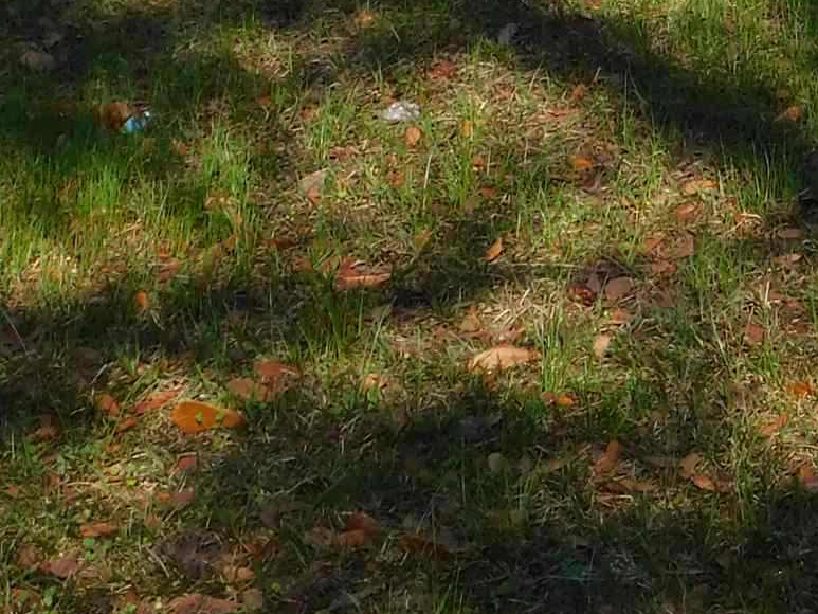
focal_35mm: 159
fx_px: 3758
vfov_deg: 8.8
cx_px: 1024
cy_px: -591
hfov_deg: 12.1
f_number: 3.6
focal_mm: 7.1
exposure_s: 1/400
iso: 125
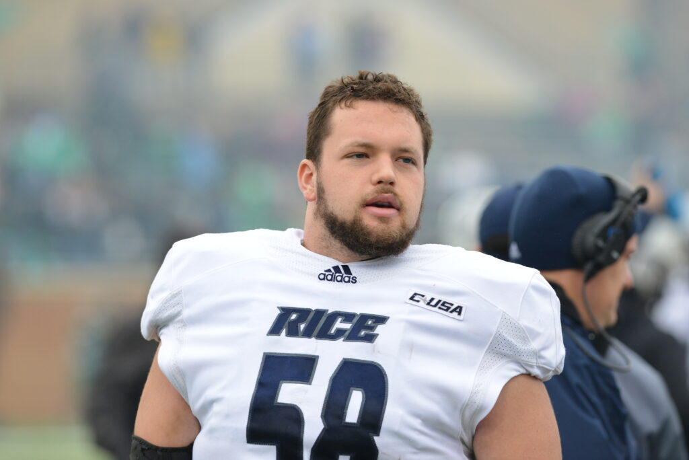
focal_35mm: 300
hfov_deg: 6.9
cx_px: 344
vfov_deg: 4.6
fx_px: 5745
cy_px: 230
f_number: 6.3
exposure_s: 1/1000
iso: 1250
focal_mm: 300
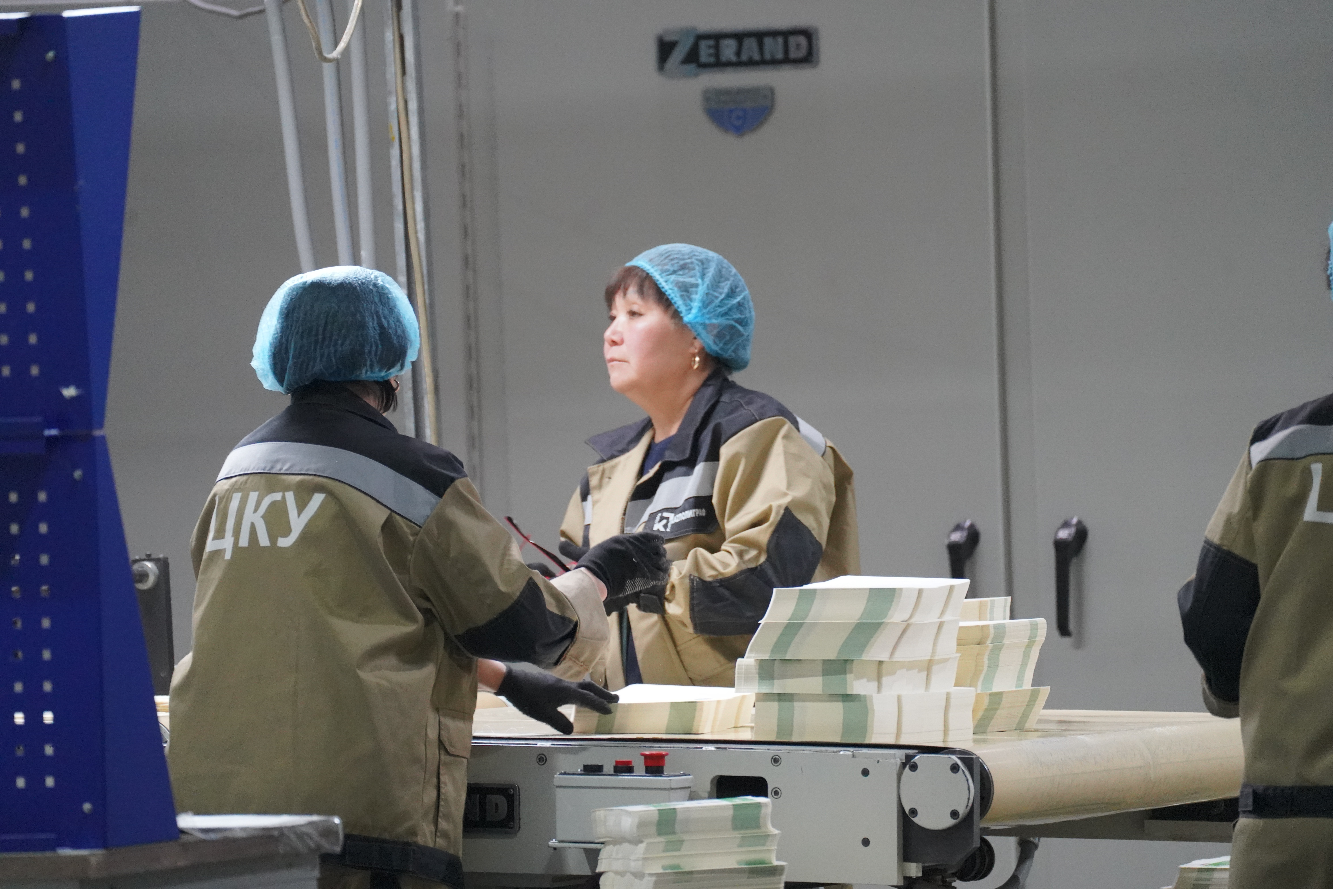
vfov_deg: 4.0
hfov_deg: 6.0
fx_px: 12774
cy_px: 444
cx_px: 666
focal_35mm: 345
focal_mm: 345
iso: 10000
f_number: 5.6
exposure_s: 1/200
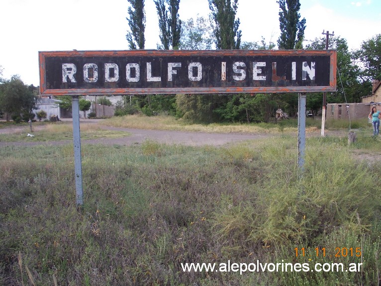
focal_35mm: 38
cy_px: 143
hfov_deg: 49.0
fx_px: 418
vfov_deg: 37.7
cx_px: 190
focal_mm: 5.3
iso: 80
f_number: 3.1
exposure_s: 1/250
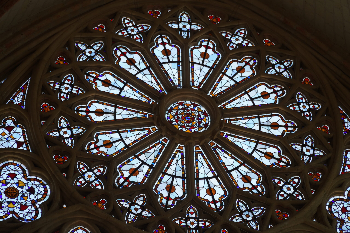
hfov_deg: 17.5
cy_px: 116
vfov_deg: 11.7
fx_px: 1137
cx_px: 175
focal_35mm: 117
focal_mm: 78
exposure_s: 1/125
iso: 160
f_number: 4
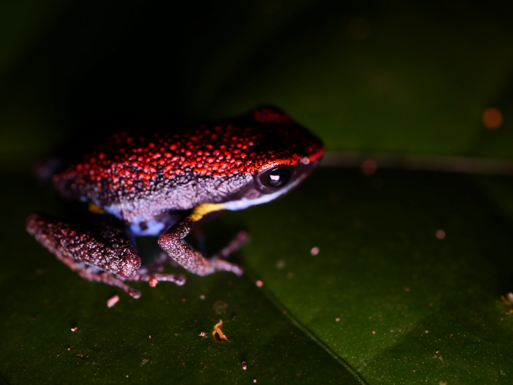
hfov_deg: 32.2
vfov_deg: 24.4
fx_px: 889
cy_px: 192
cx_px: 256
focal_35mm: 60
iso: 1000
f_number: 2.8
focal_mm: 30
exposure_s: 1/320
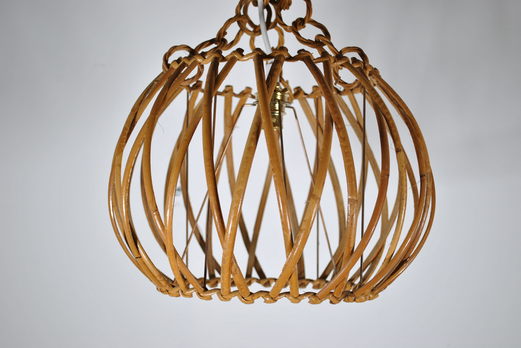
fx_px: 782
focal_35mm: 54
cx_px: 260
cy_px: 174
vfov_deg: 25.1
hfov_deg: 36.8
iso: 200
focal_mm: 36
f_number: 5
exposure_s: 1/60
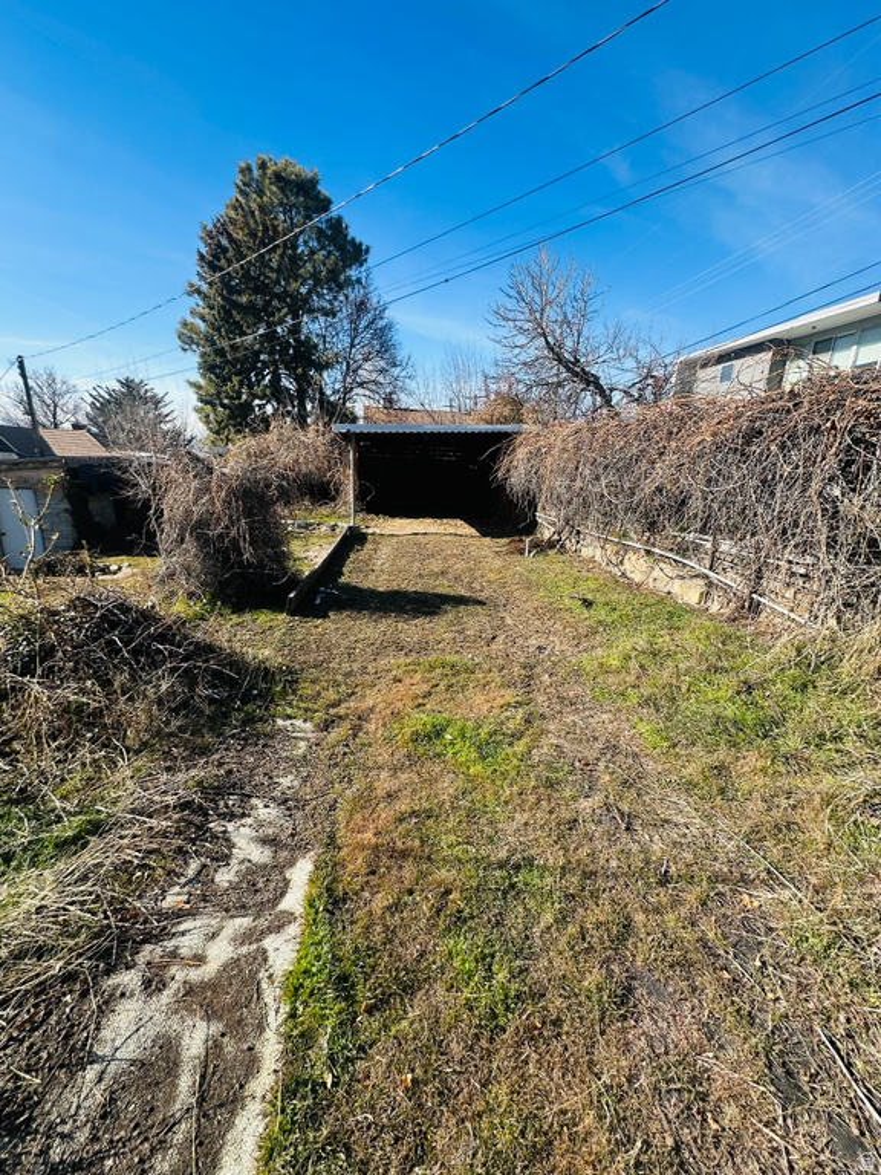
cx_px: 440
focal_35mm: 14
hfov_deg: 85.7
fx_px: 475
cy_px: 588
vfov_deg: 102.1
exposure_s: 1/818
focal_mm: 2.22
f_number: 2.2
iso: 40
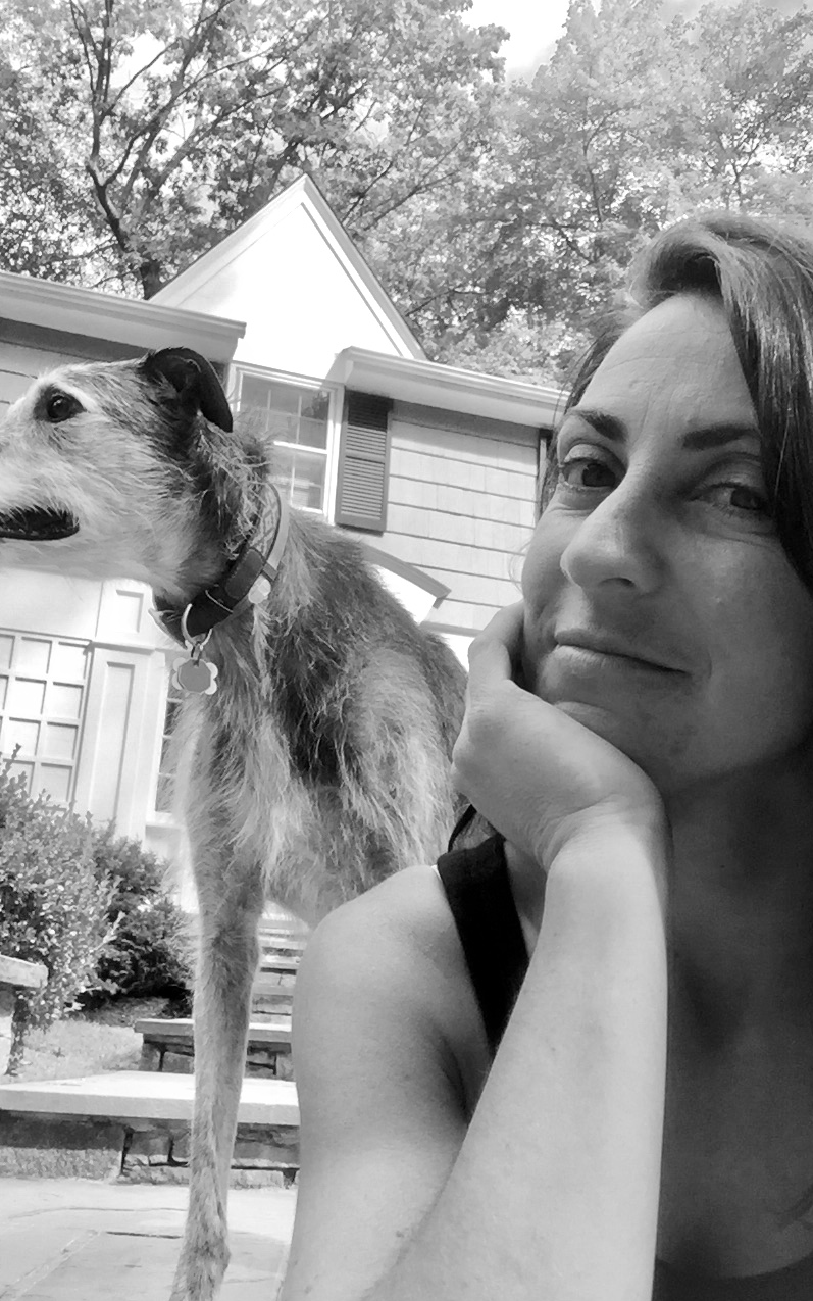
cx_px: 368
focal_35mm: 33
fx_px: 1170
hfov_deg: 38.3
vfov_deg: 58.1
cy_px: 652
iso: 32
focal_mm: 2.65
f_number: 2.2
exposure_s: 1/251
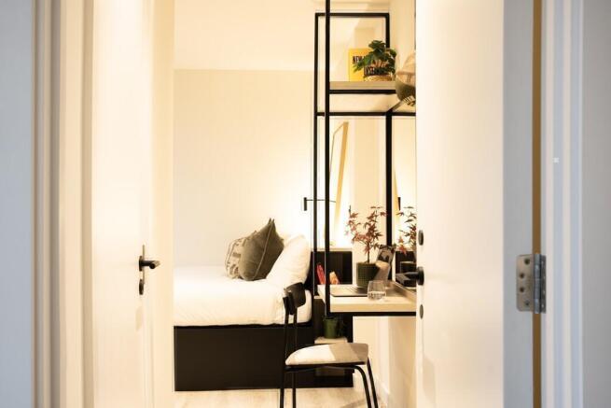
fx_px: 745
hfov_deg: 44.6
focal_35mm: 44
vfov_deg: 30.6
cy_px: 204
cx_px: 306
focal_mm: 43.9
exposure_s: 1/2.5
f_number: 8
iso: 400
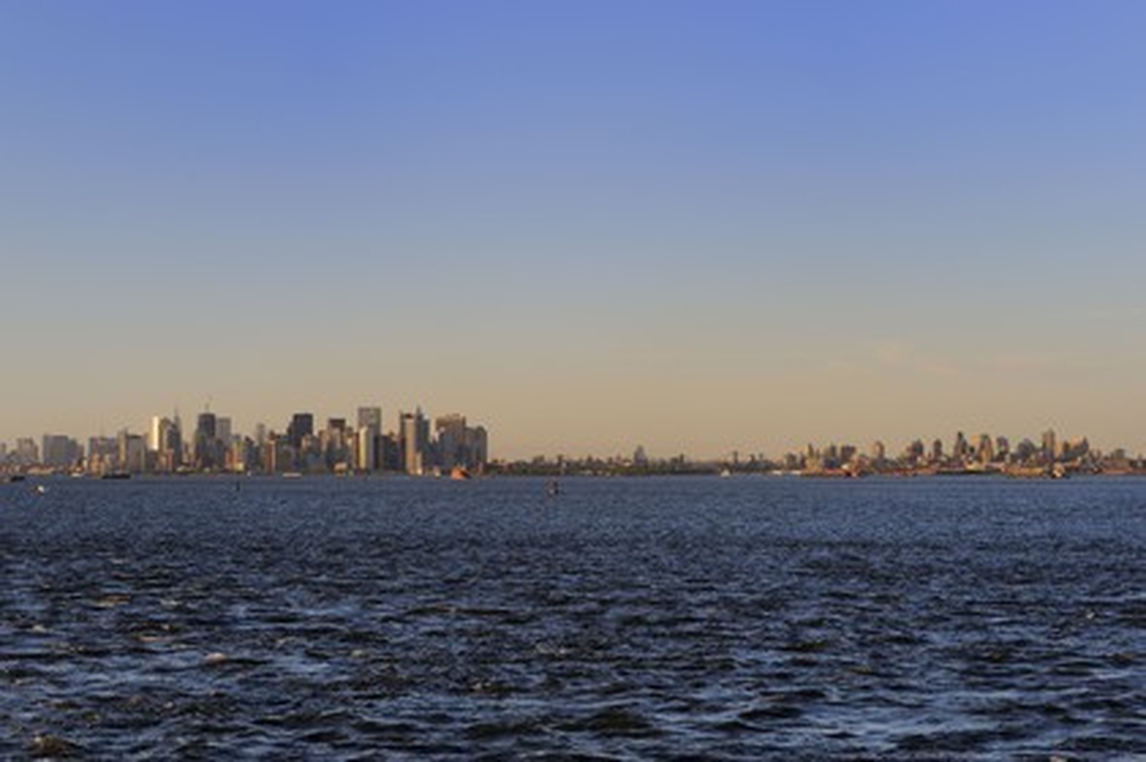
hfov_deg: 28.9
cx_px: 573
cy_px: 381
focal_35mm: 70
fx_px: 2227
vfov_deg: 19.4
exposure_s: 1/200
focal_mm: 70
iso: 400
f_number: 8
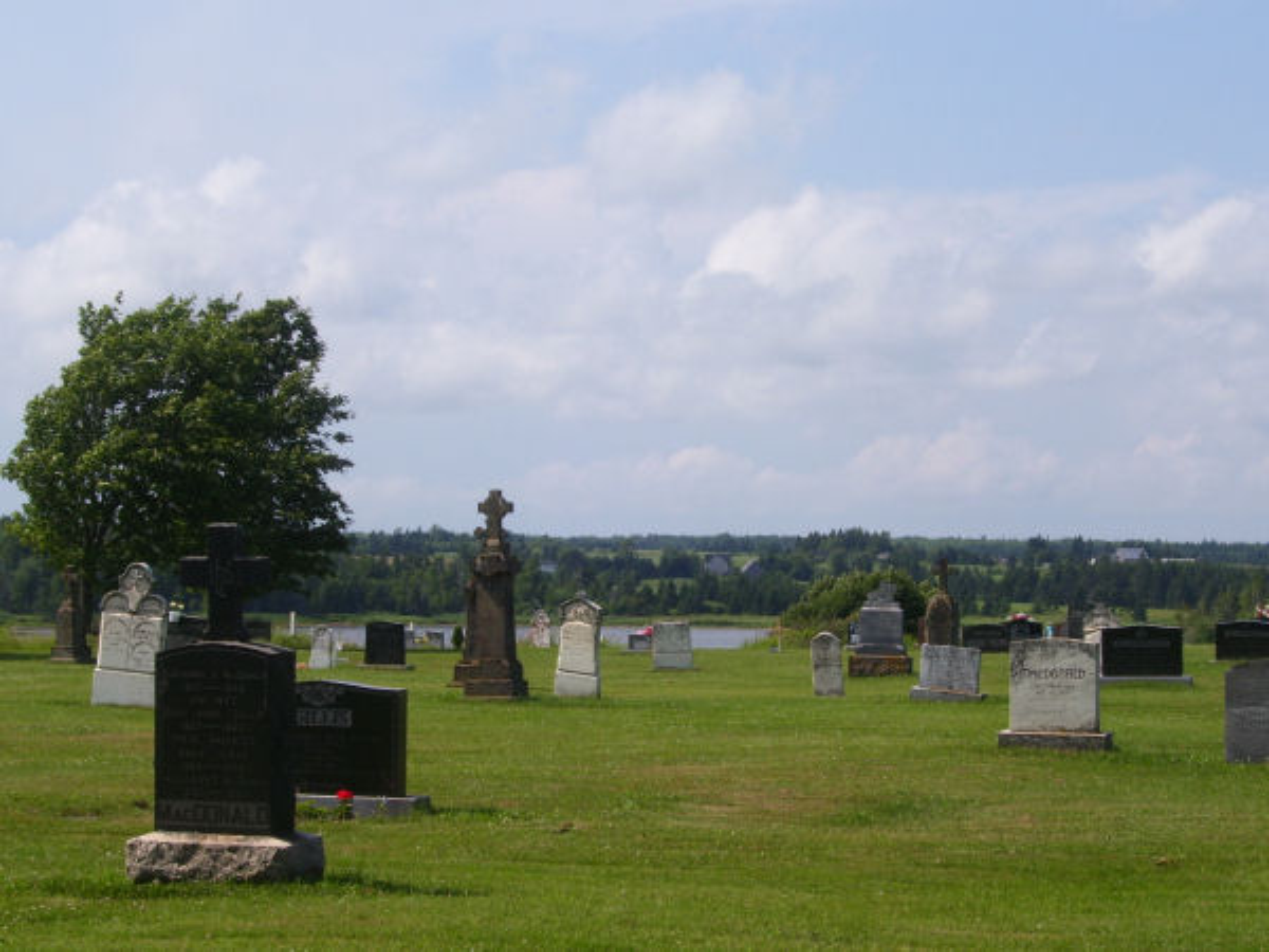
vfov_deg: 17.0
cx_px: 634
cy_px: 476
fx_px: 3189
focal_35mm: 87
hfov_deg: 22.5
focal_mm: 14.3
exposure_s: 1/350
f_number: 8
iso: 80
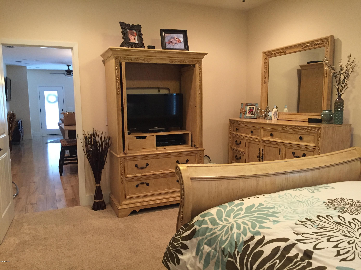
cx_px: 180
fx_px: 302
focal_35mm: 29
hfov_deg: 61.7
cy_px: 135
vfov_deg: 48.2
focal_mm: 4.15
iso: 160
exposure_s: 1/30
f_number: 2.2
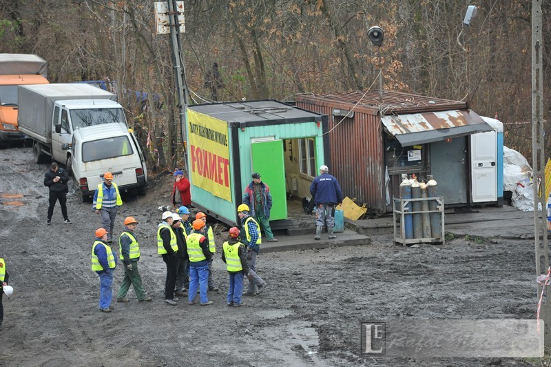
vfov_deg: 6.9
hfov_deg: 10.3
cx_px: 276
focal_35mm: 200
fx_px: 3059
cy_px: 184
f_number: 4.5
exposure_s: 1/500
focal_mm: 200
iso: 2000
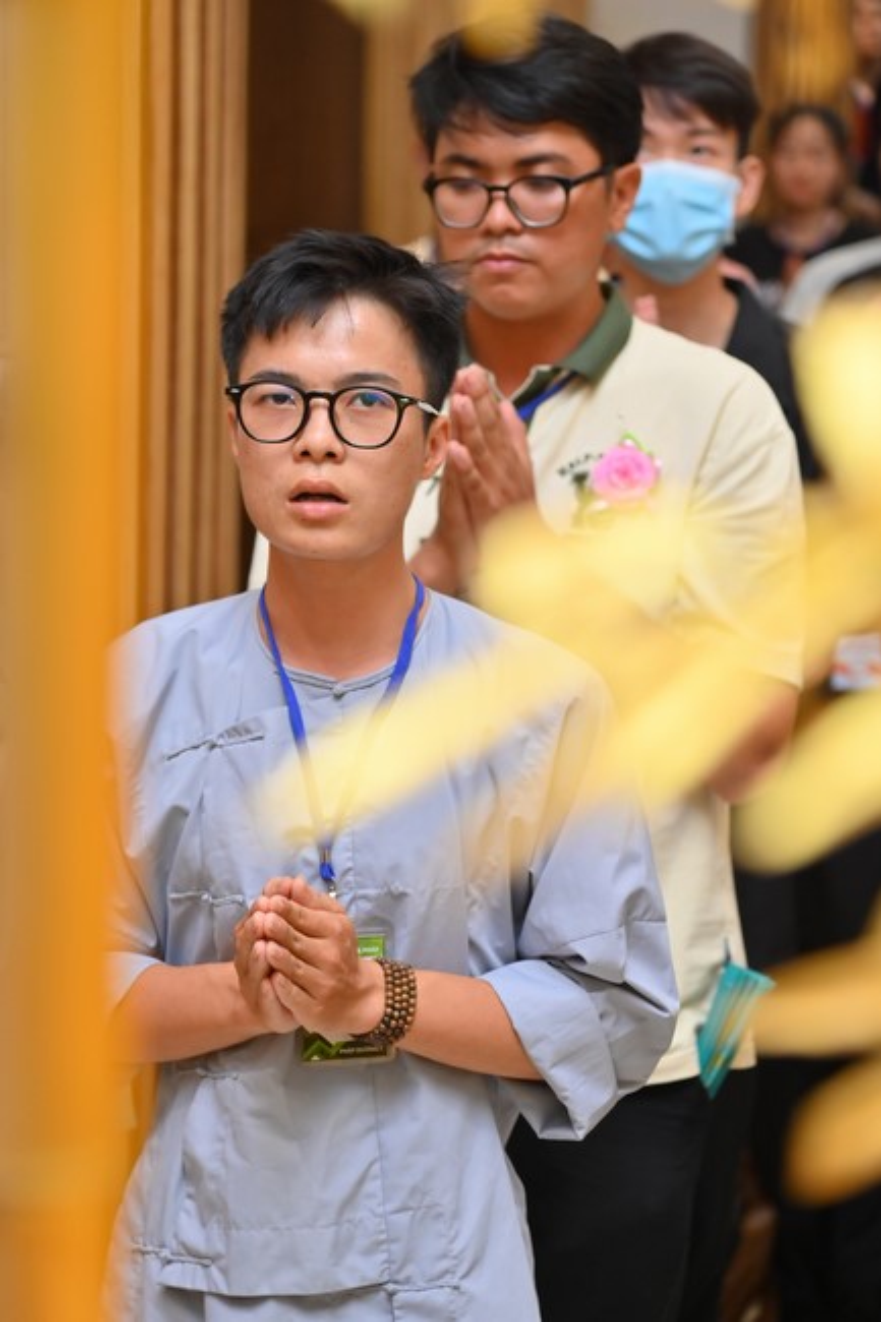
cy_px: 661
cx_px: 440
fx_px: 4407
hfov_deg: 11.4
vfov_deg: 17.1
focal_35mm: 120
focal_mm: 120
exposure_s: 1/100
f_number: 4.5
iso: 1250
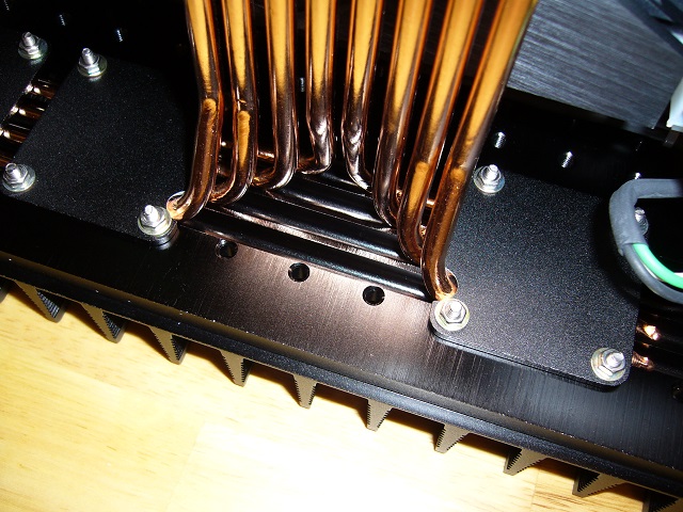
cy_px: 256
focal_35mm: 35
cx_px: 342
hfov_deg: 52.6
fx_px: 691
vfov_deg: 40.7
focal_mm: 5.8
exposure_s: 1/30
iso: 80
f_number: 2.8
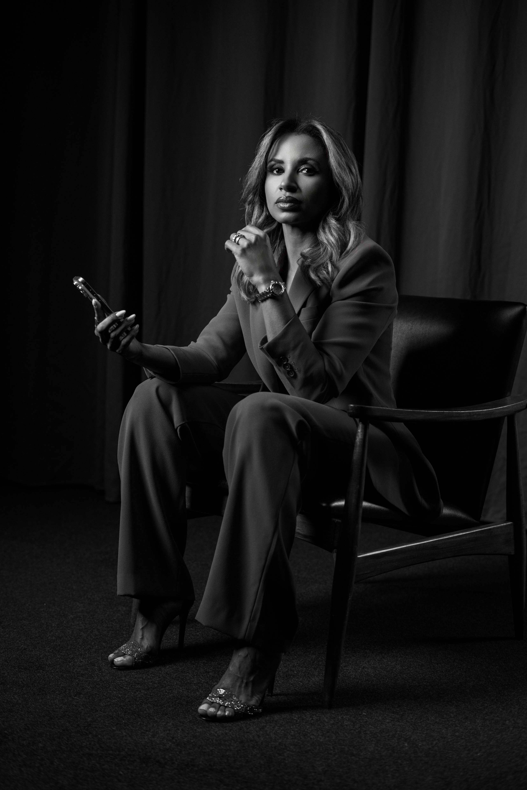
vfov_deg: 39.6
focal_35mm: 50
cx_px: 264
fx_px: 1098
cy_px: 395
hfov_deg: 27.0
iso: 800
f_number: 2.8
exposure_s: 1/200
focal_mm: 50
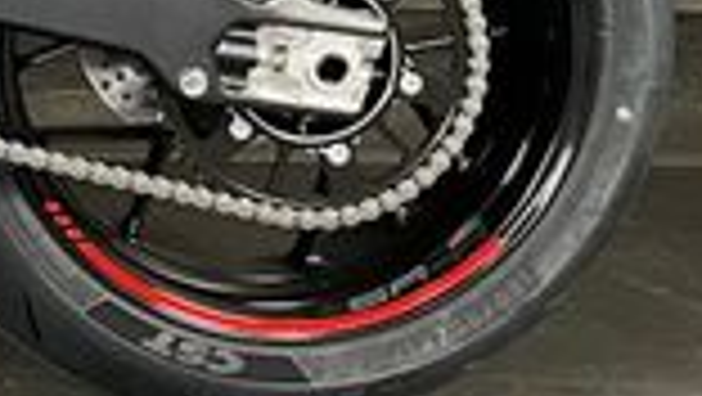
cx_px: -644
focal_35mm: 116
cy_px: -248
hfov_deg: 15.3
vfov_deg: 10.0
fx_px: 2161
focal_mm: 4.2
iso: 400
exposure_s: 1/33
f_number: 1.6
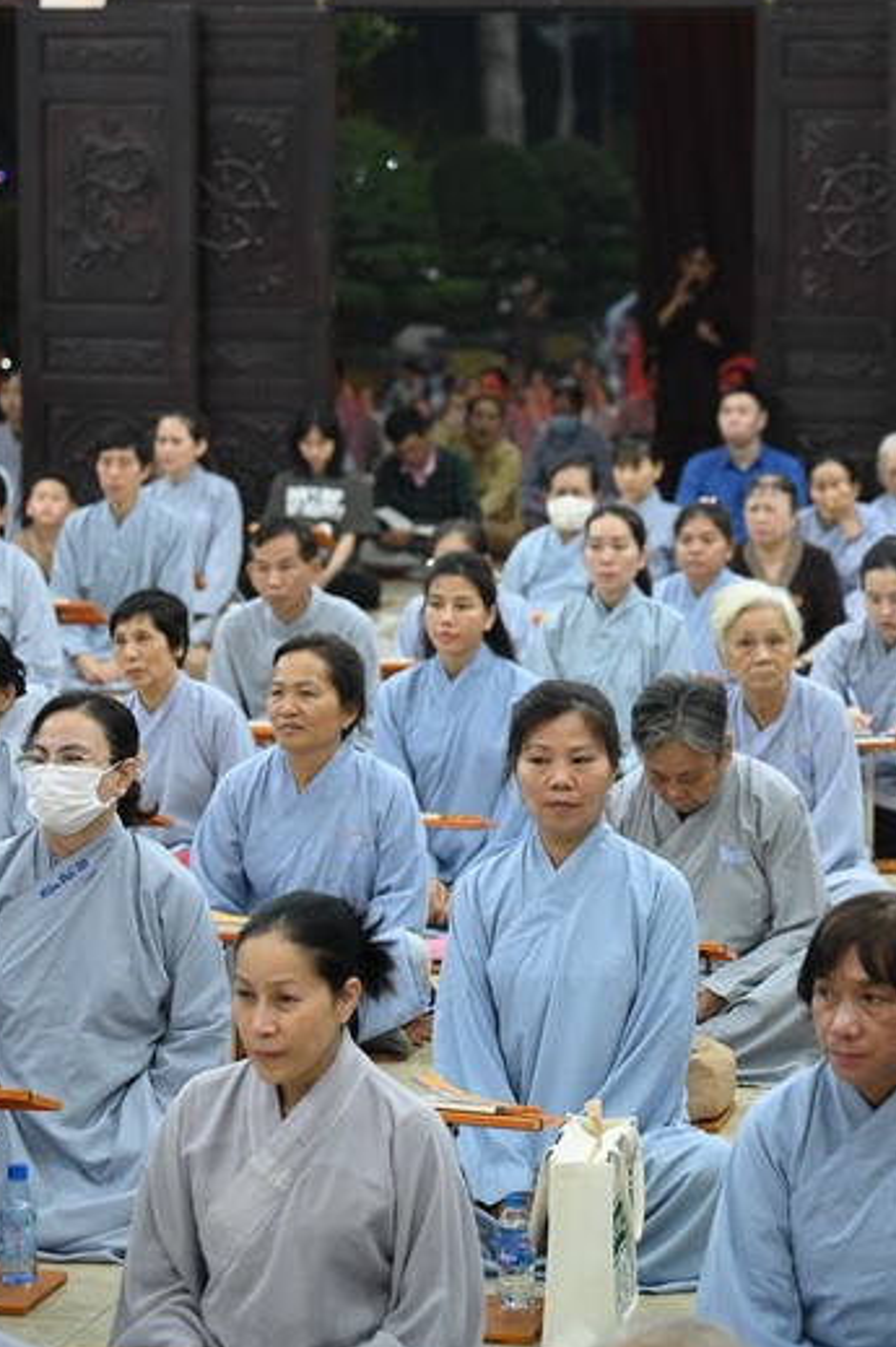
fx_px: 4451
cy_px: 579
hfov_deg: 11.5
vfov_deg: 17.2
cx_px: 543
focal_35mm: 119
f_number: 4.5
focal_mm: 95
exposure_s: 1/160
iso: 8000
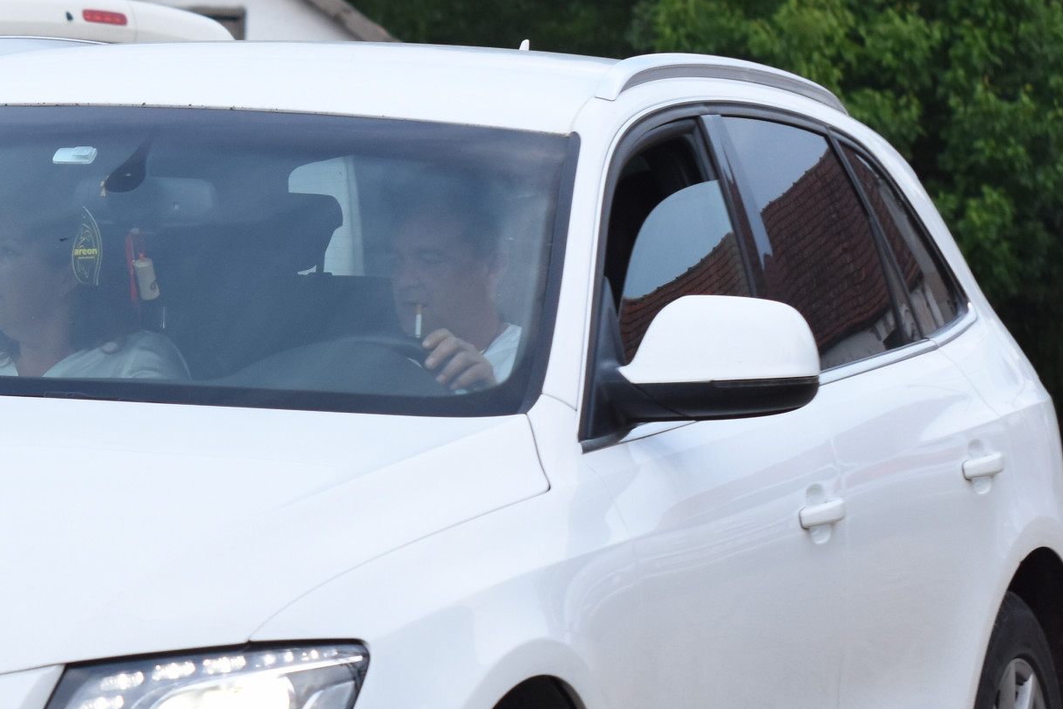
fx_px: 7857
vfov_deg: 5.2
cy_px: 504
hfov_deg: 7.7
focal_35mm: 266
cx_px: 56
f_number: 4
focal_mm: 86
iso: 640
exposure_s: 1/200
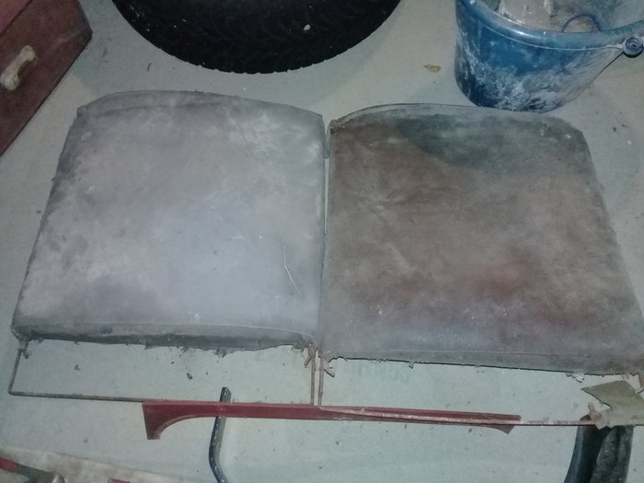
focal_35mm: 31
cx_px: 322
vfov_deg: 45.4
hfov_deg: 58.4
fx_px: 577
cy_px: 242
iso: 640
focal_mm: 3.3
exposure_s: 1/33
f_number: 2.2
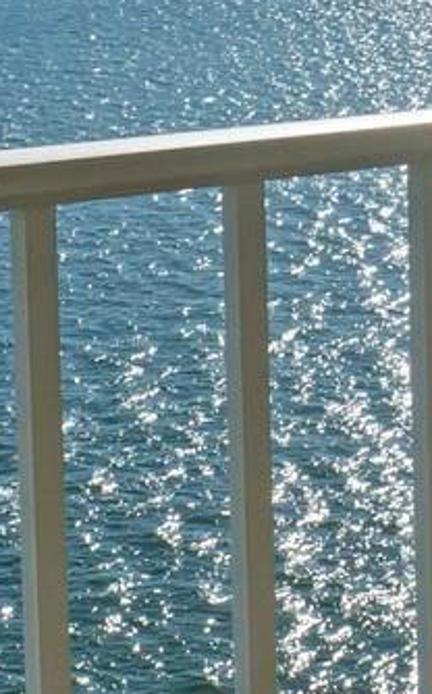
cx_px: 755
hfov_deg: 10.2
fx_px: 2304
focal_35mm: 122
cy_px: -29
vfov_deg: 16.7
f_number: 11
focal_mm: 12
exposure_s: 1/1000
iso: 200
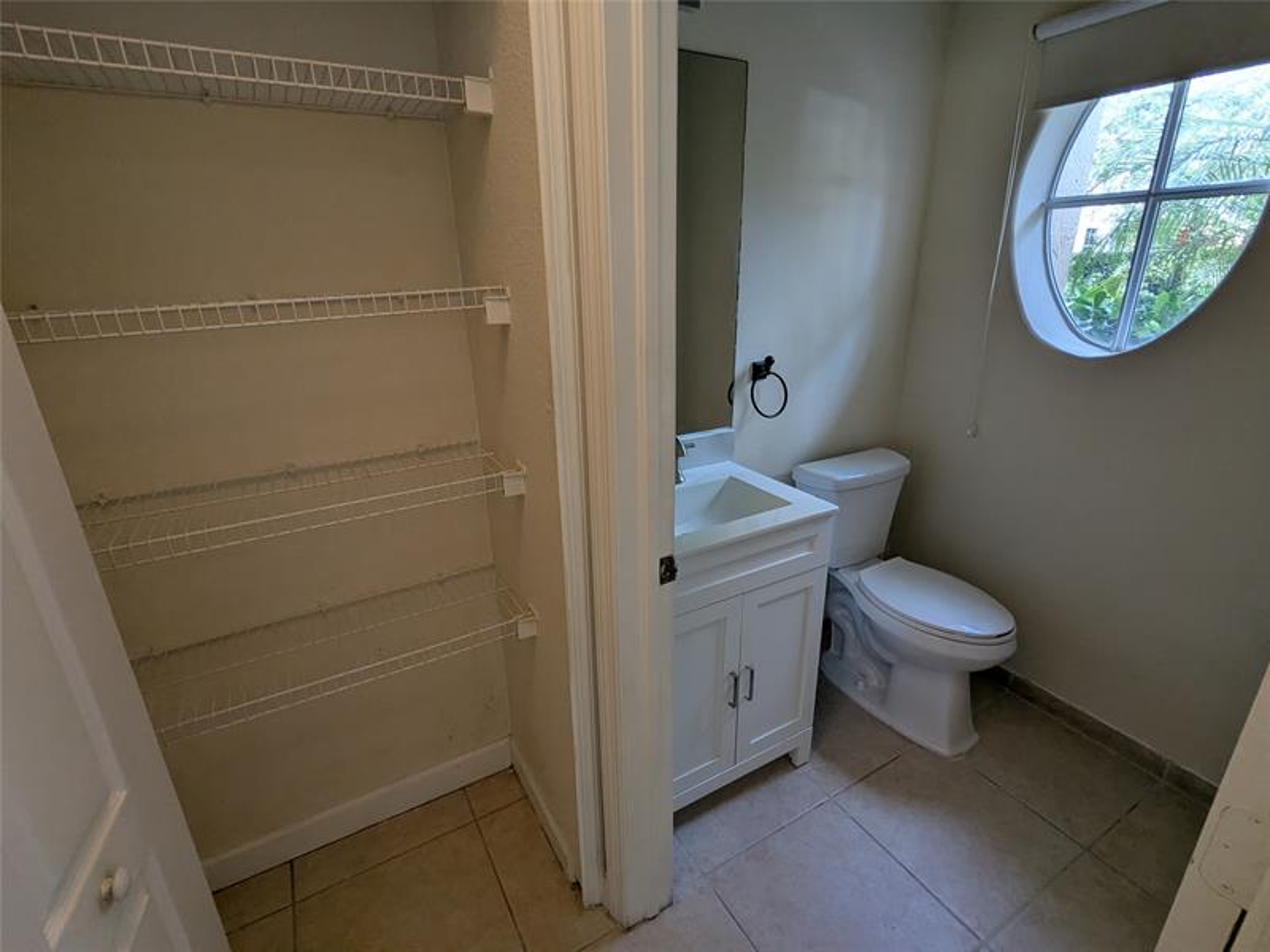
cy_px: 476
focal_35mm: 16
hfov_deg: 94.5
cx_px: 635
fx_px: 587
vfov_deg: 78.1
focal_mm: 2.35
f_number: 2.2
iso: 82
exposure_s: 1/40
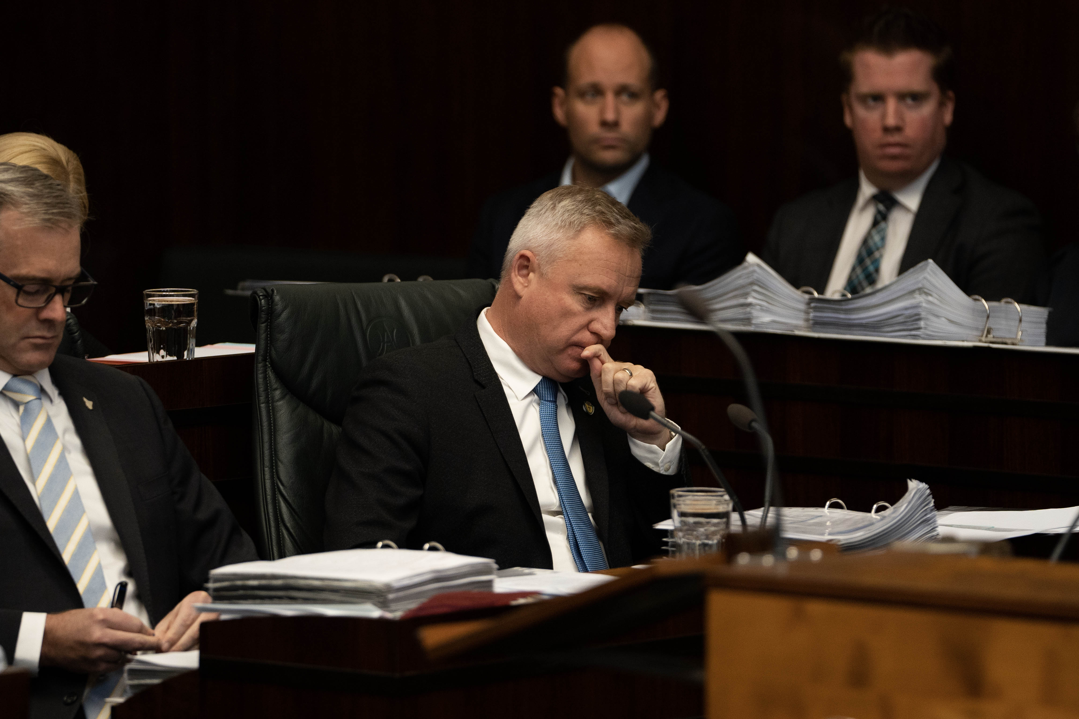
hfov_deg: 6.9
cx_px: 540
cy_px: 360
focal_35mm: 300
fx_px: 8991
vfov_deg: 4.6
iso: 1000
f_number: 2.8
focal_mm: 200
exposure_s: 1/200
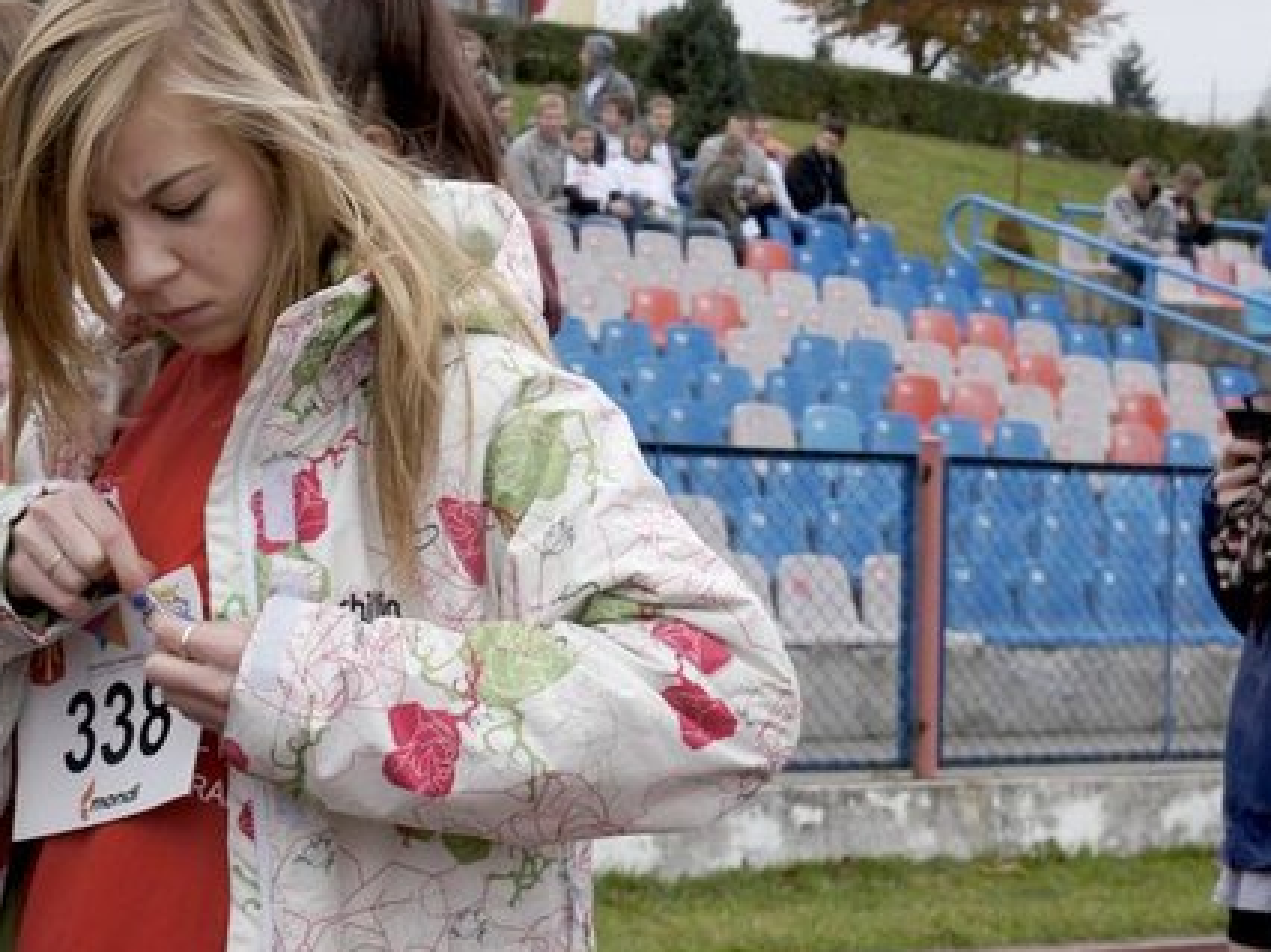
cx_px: 349
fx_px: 3229
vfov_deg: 16.8
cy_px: 531
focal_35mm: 88
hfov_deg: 22.1
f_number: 13
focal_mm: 40
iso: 1600
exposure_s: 1/500
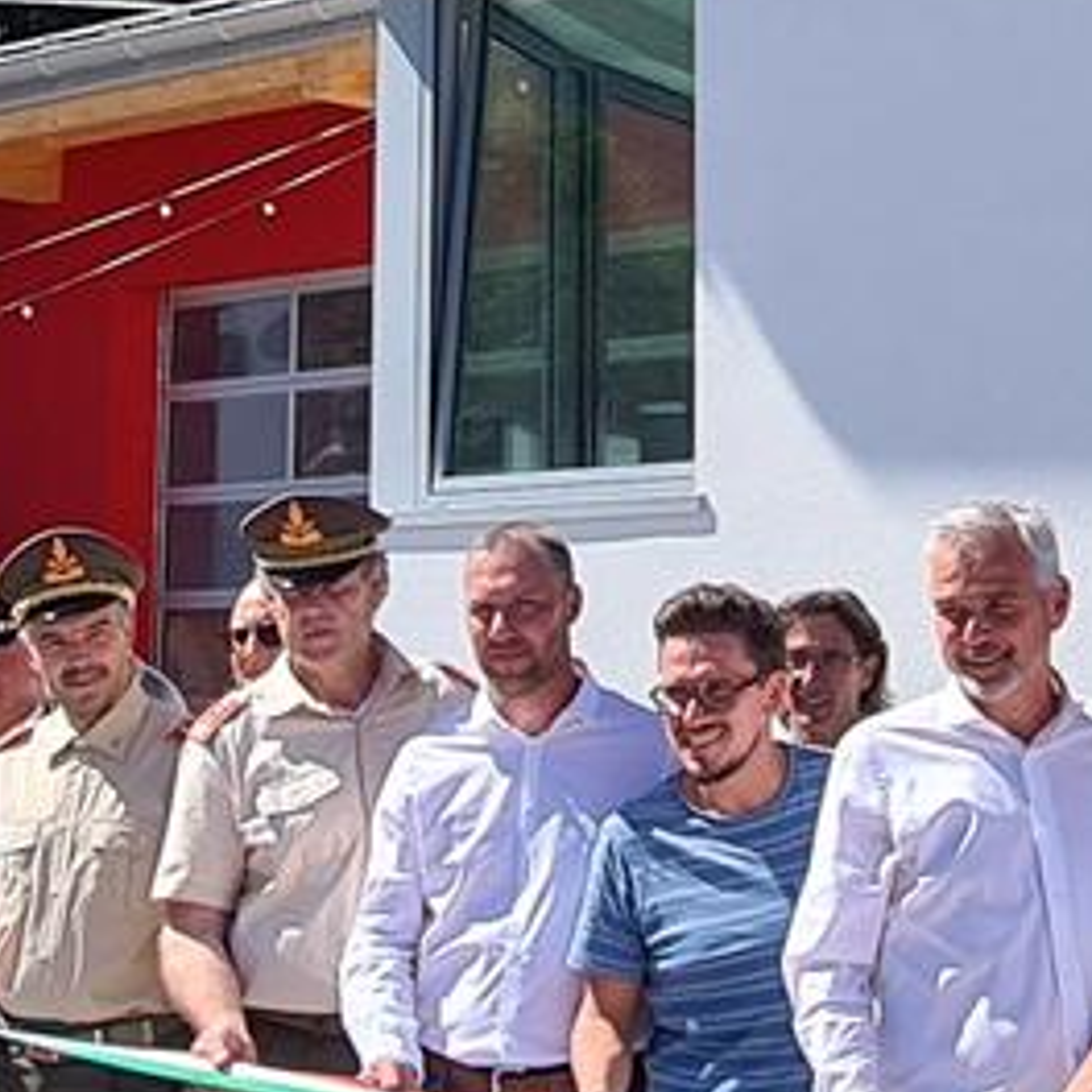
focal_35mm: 51
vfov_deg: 33.2
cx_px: 790
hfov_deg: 32.9
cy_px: 695
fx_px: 1820
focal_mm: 2.2
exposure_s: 1/1250
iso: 50
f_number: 2.2
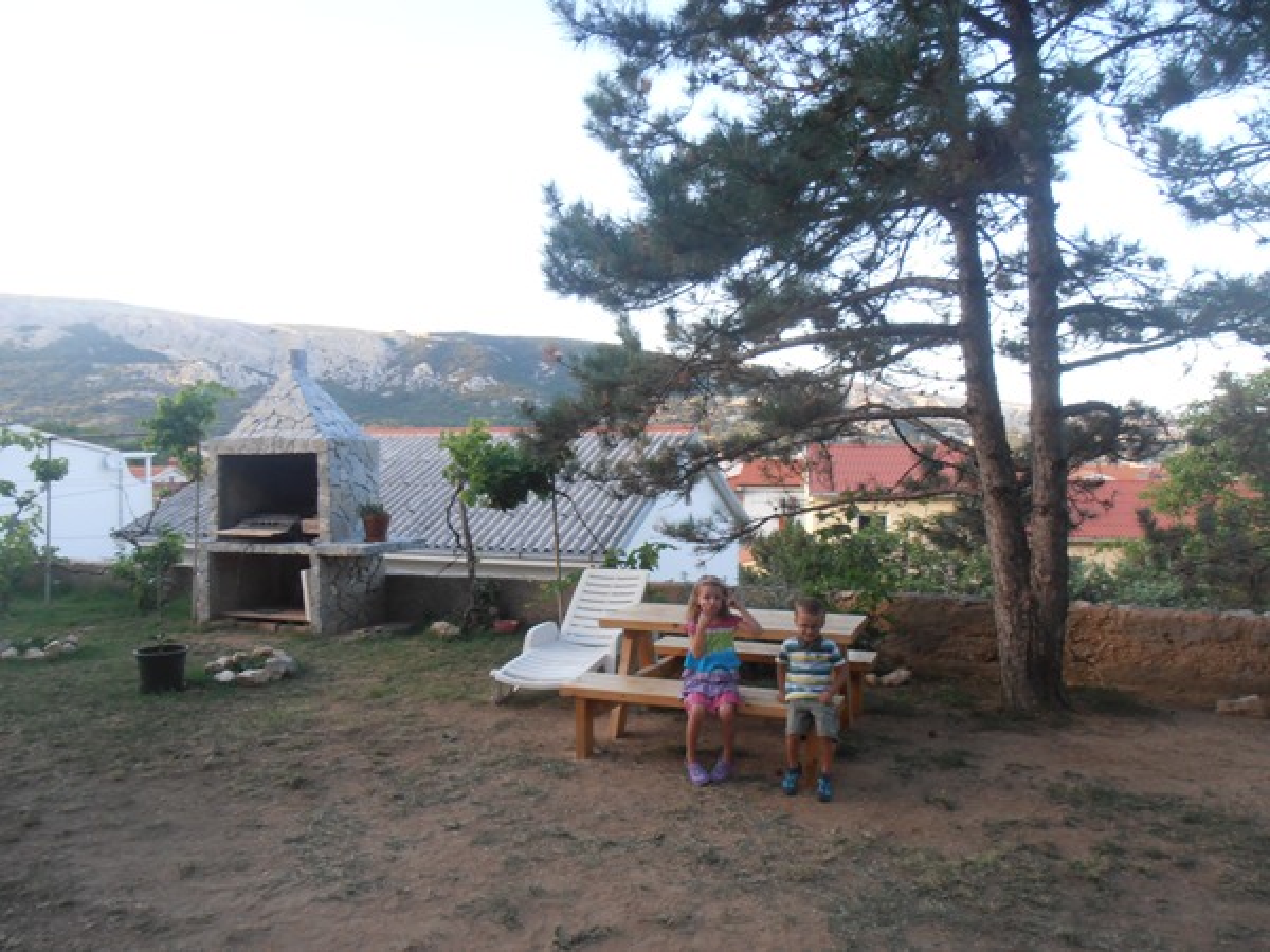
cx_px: 635
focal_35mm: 24
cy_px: 476
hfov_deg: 71.6
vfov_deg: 56.8
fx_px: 881
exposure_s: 1/80
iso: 80
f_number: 3
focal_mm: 4.2
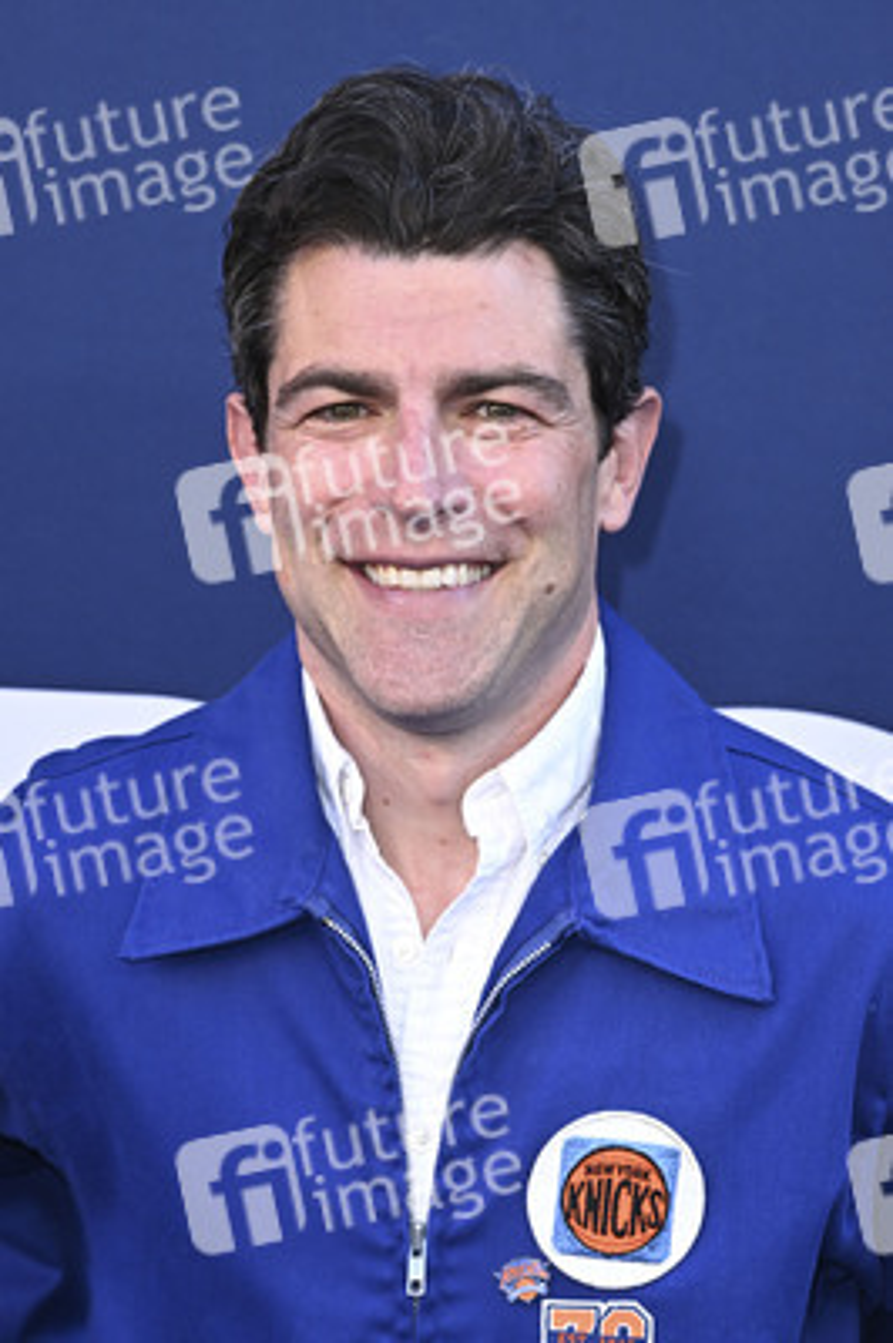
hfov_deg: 16.8
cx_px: 446
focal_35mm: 81
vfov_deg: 25.1
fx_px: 3019
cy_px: 672
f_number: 5.6
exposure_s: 1/200
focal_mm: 81
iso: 640
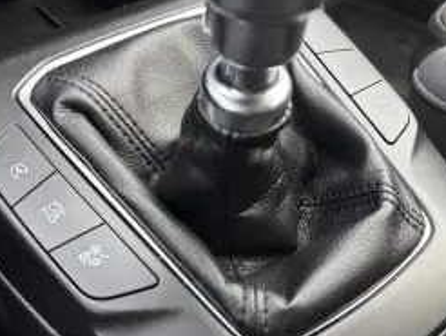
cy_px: 165
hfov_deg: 48.9
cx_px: 218
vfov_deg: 37.8
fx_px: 490
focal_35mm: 38
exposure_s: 1/121
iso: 64
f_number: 1.6
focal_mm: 5.96
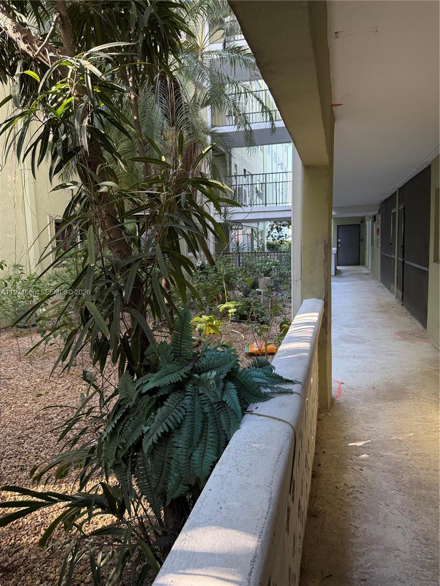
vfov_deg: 71.6
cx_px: 220
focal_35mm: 24
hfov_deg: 56.8
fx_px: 407
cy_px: 293
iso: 200
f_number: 1.78
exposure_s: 1/212
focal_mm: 6.76
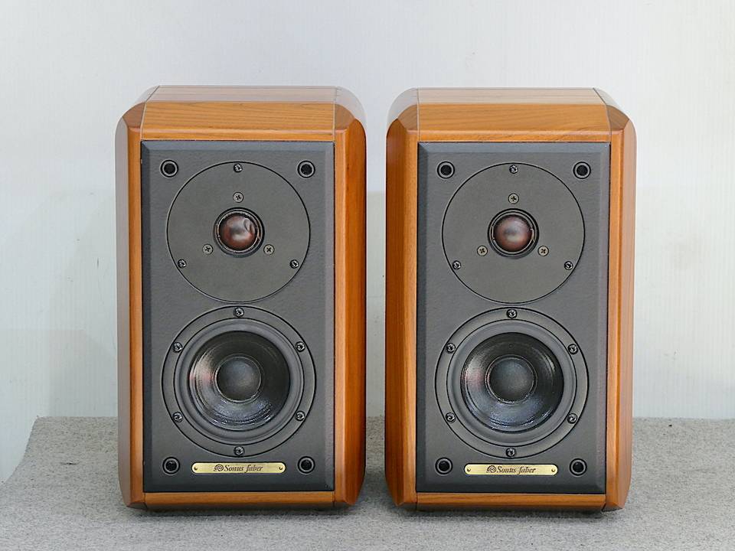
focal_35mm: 124
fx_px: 2633
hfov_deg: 15.9
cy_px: 276
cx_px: 368
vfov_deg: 12.0
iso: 200
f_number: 5.2
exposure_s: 1/15
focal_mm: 22.3
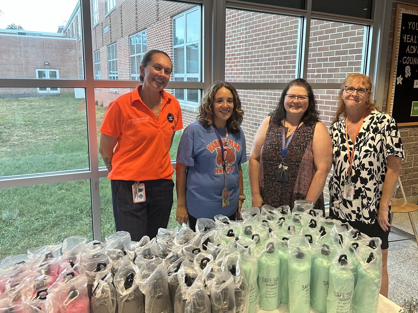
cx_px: 231
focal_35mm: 28
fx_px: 338
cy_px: 146
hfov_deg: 63.3
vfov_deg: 49.7
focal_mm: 6.86
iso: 160
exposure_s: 1/60
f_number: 1.78
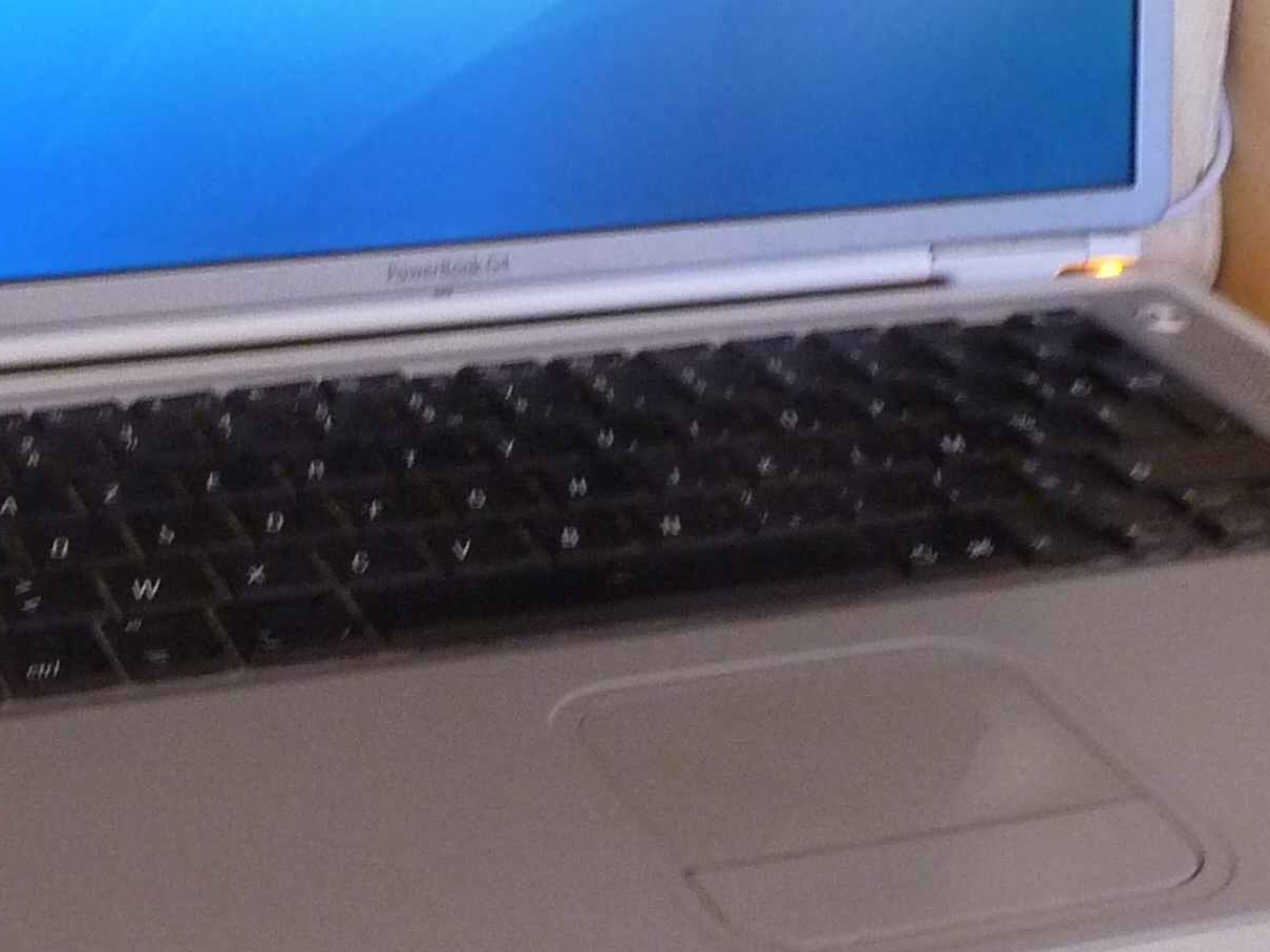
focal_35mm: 80
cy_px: 284
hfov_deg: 24.1
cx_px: 295
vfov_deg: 18.4
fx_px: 2934
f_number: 3.3
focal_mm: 4.7
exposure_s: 1/8
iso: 400
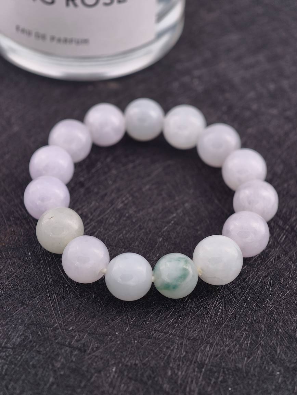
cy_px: 198
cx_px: 148
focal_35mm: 85
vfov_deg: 23.0
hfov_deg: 17.4
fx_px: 970
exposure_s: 1/160
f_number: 2.67
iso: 125
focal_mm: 22.48
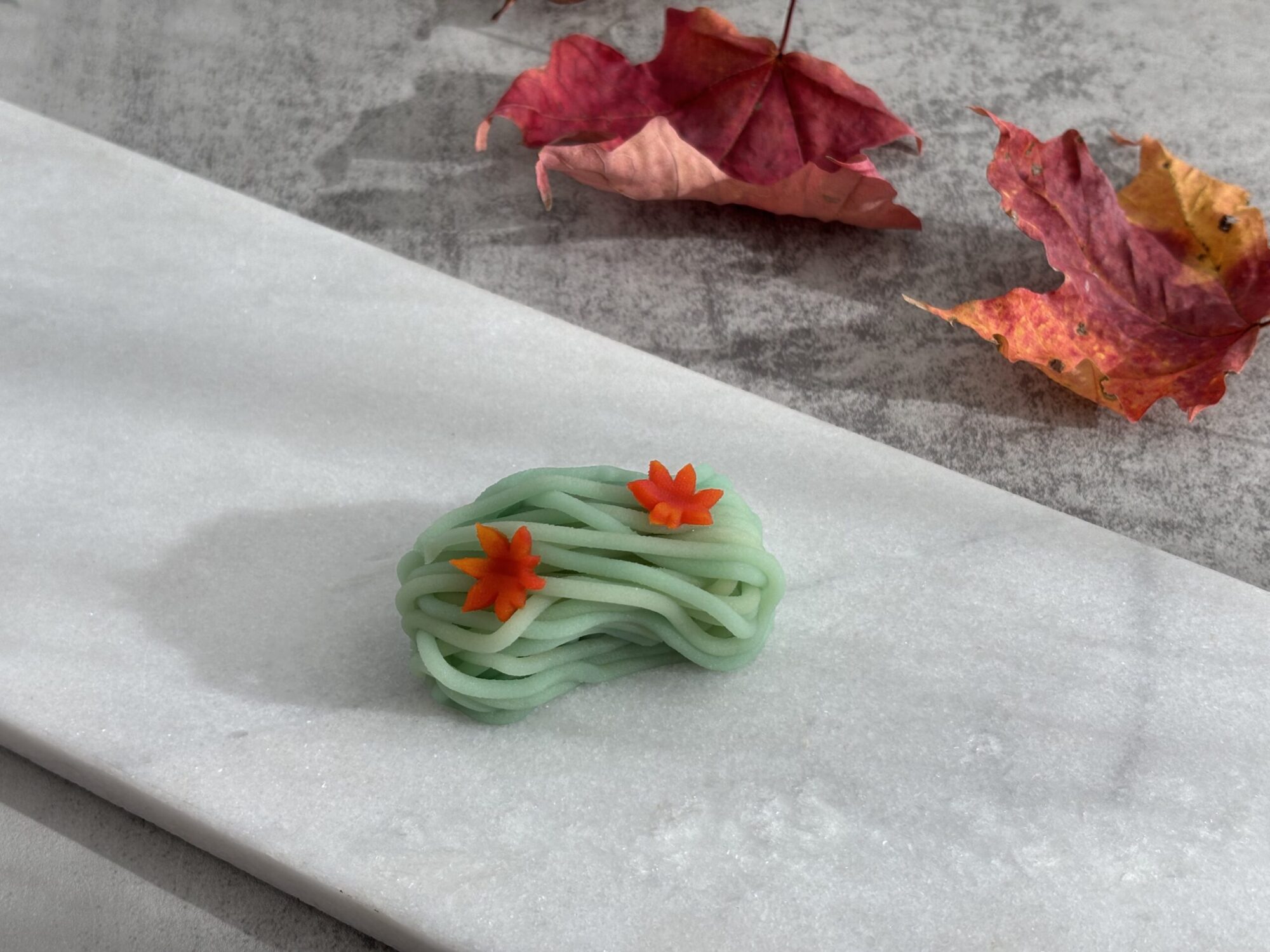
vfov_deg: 28.0
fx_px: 1908
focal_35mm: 52
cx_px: 635
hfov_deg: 36.8
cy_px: 476
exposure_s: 1/1248
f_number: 1.6
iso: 32
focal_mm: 5.96
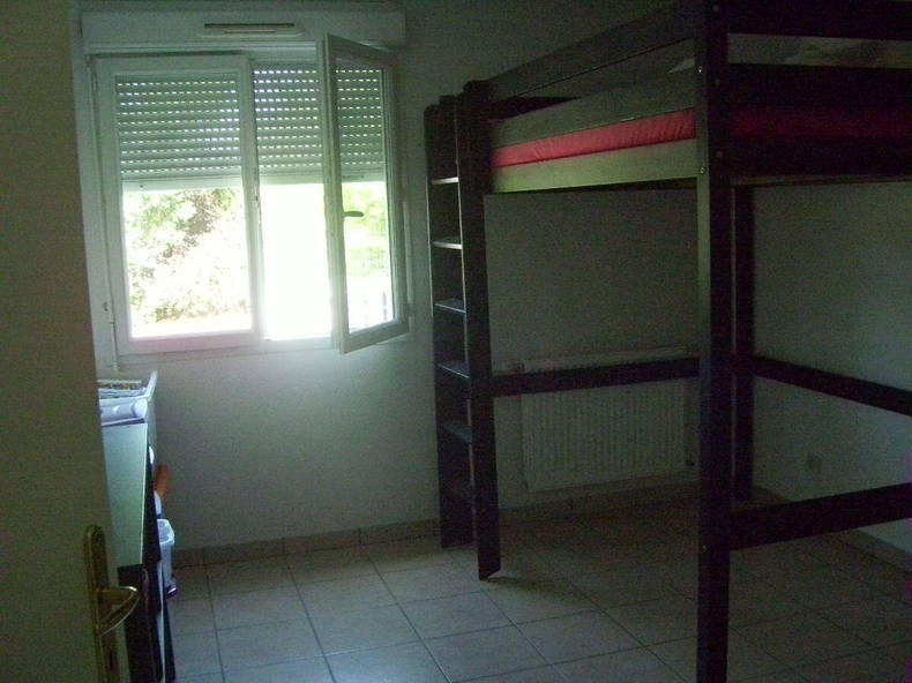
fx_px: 948
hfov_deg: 51.4
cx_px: 456
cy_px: 342
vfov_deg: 39.6
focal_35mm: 36
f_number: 2.7
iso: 1250
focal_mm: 6
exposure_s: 1/250
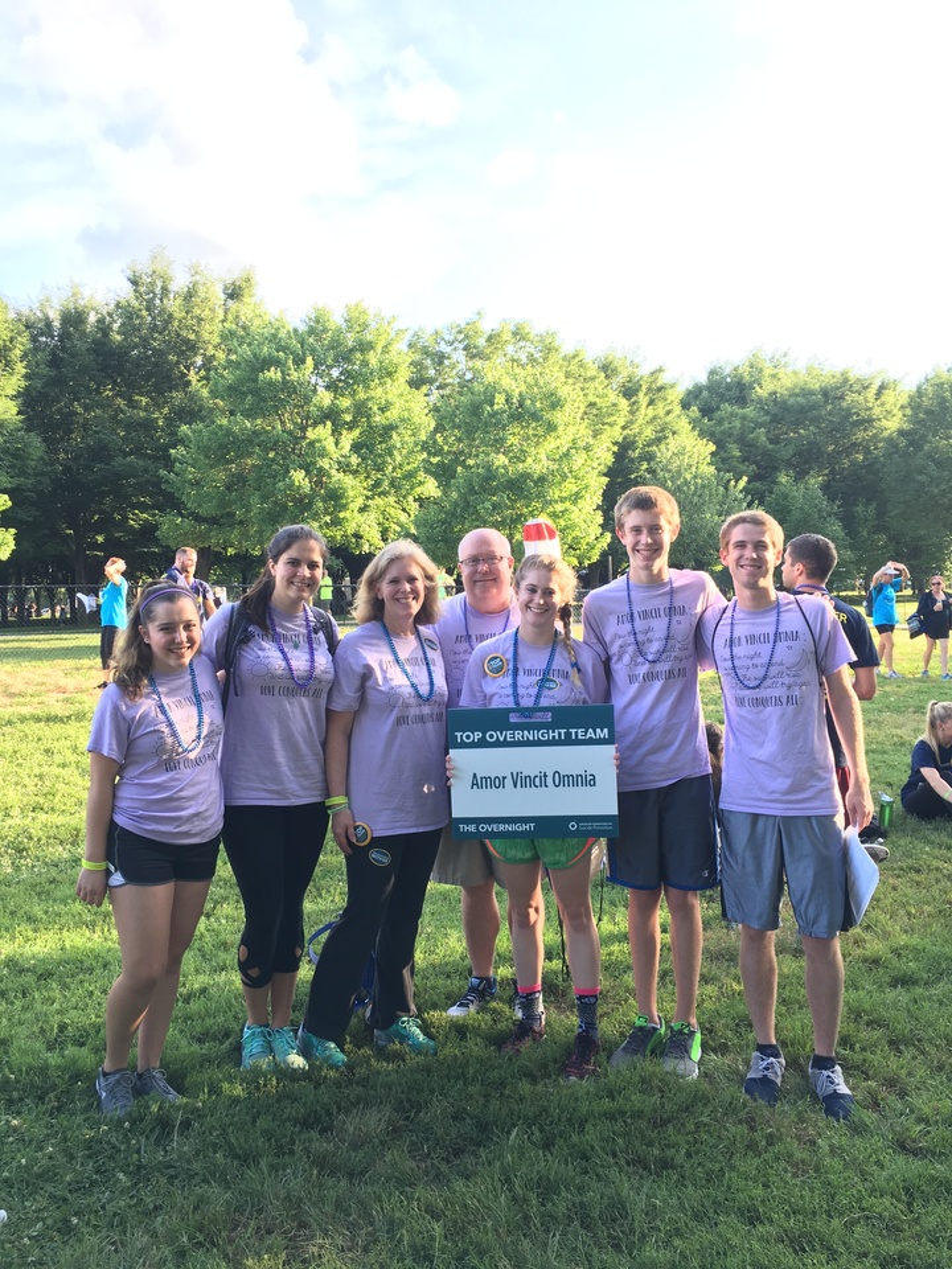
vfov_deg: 61.7
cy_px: 634
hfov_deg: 48.2
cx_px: 476
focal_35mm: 29
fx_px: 1063
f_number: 2.2
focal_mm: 4.15
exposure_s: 1/120
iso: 25
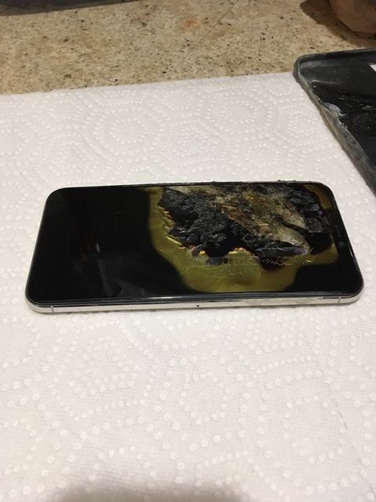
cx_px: 188
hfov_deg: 48.2
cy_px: 251
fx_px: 420
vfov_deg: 61.7
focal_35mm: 29
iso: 200
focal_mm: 4.15
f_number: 2.2
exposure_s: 1/30
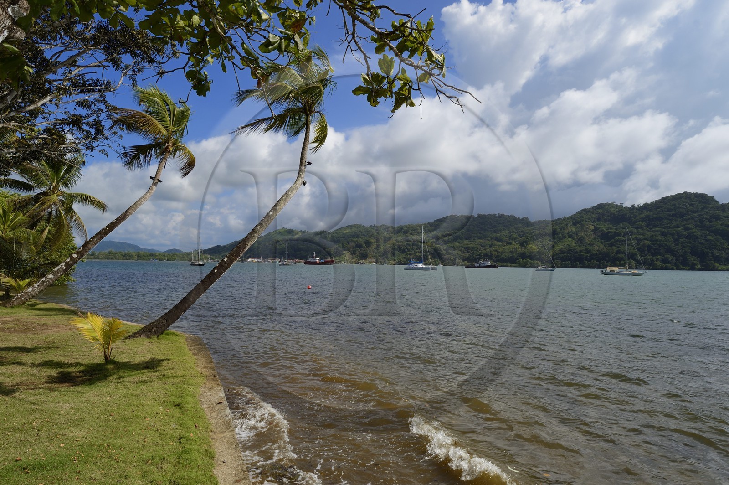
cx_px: 364
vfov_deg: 64.5
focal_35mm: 19
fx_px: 384
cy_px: 242
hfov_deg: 87.0
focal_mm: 19
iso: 200
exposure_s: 1/250
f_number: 16
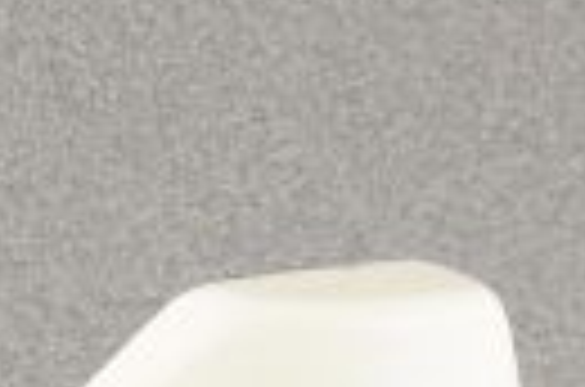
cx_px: 536
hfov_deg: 8.9
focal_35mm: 231
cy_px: 830
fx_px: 3745
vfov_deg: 5.8
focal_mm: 50
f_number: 10
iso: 1600
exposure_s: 1/125
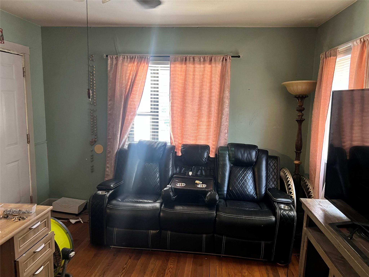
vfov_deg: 53.1
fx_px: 277
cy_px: 138
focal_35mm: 26
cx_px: 184
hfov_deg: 67.3
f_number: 1.5
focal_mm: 5.7
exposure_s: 1/40
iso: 400
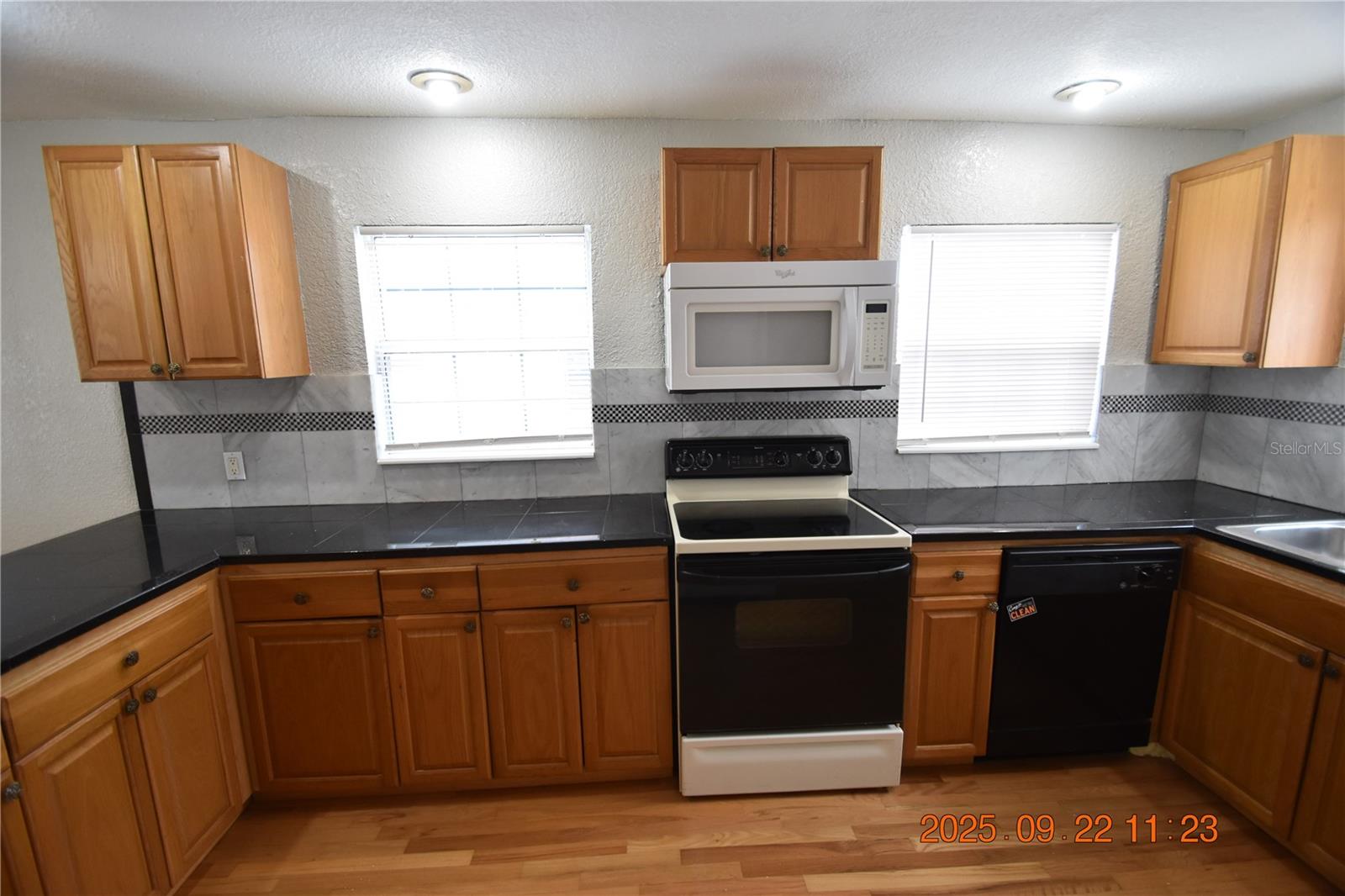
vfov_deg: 77.3
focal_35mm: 15
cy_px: 448
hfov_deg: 100.4
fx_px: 560
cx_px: 672
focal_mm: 10
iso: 800
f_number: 4
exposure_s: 1/45
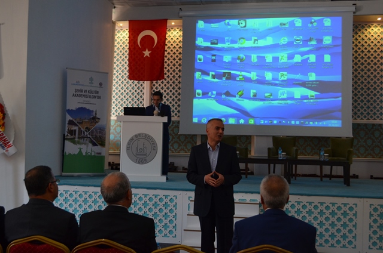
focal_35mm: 45
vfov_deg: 29.7
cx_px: 192
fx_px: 478
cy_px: 126
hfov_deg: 43.7
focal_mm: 30
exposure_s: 1/45
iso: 800
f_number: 4.5
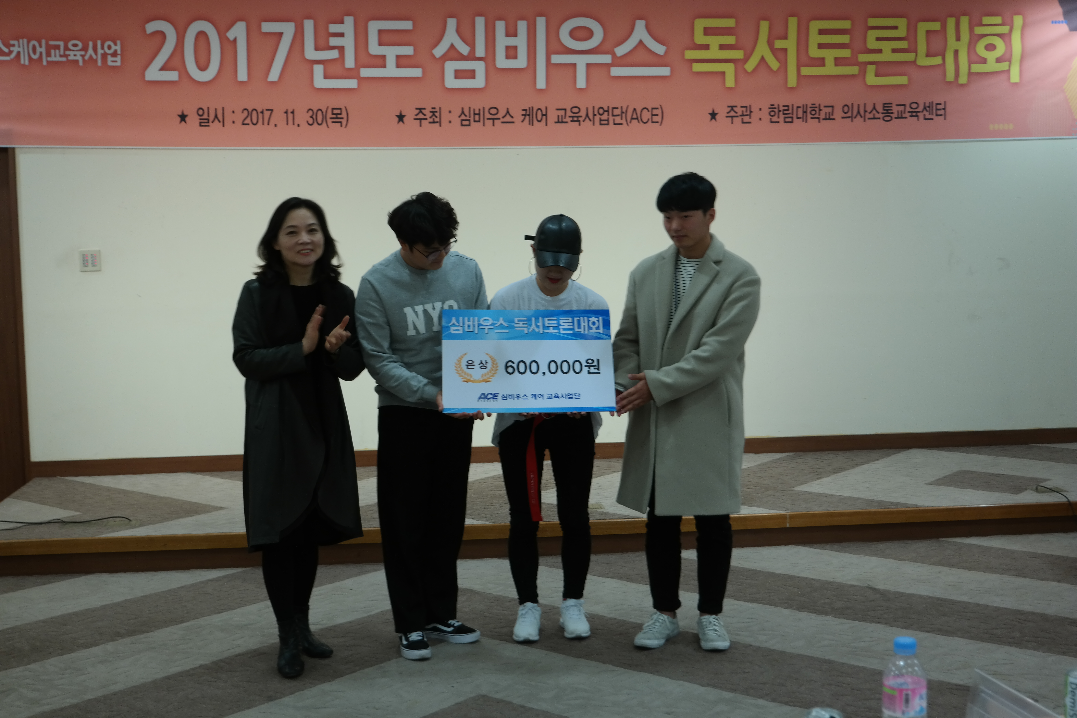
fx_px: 1406
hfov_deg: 41.9
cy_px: 359
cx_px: 538
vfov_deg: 28.6
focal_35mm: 47
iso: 400
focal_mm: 31
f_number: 4.5
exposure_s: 1/25
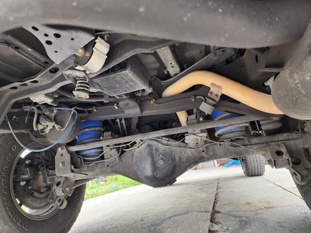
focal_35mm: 23
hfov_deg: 73.9
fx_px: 207
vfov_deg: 58.9
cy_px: 116
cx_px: 156
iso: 200
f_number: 1.8
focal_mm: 6.4
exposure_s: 1/120
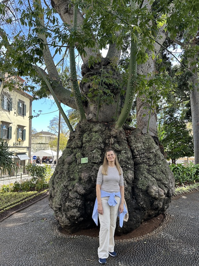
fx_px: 184
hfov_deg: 56.8
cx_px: 100
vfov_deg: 71.6
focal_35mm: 24
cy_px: 133
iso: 80
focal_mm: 6.86
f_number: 1.78
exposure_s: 1/508
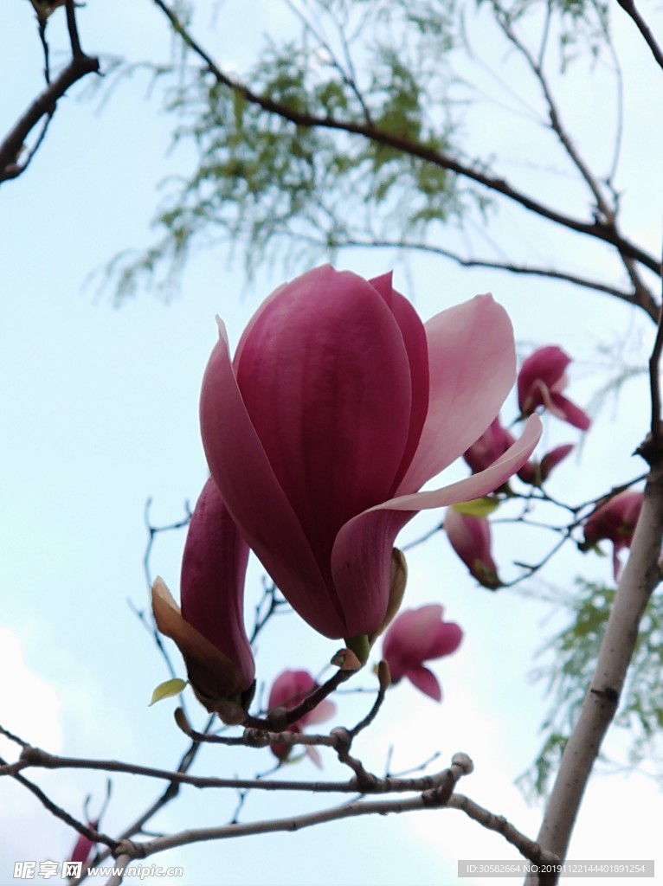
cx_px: 332
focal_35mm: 52
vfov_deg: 36.9
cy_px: 443
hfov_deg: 28.0
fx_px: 1330
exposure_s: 1/209
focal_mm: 6.06
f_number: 2.6
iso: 100
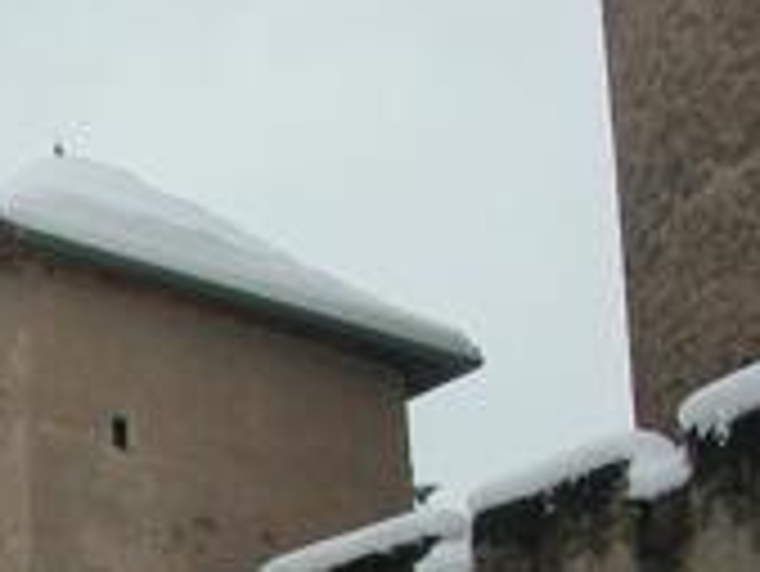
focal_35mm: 132
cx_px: -497
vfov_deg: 10.7
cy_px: 968
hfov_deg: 13.7
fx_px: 2900
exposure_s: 1/267
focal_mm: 9.7
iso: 100
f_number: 5.5
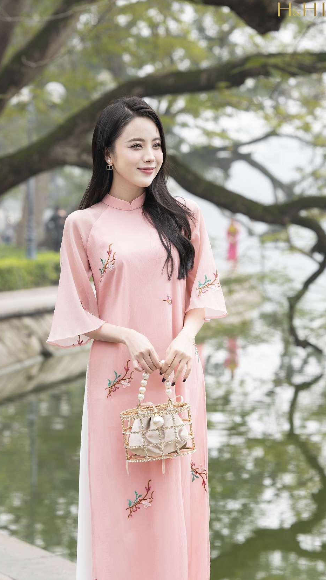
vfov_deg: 16.7
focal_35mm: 128
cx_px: 145
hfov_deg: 9.5
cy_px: 343
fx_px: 1967
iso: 125
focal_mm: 85
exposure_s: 1/200
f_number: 4
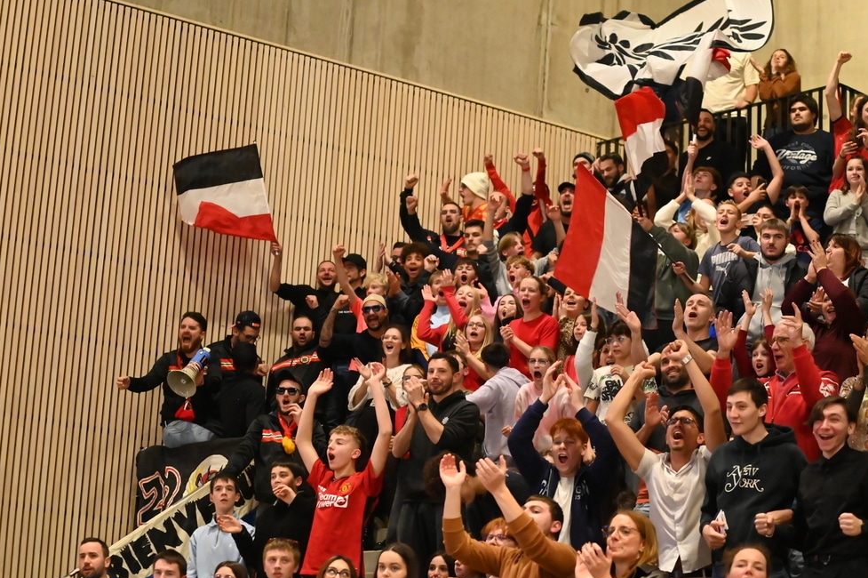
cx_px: 460
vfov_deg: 15.9
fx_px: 2072
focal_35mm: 86
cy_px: 269
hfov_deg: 23.7
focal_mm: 70
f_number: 2.8
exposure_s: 1/1250
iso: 18000
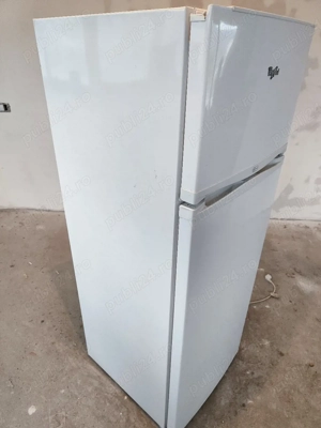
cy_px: 214
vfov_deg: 73.9
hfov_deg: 58.9
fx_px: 284
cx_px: 160
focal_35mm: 23
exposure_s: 1/100
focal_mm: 5.59
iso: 1072
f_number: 1.88
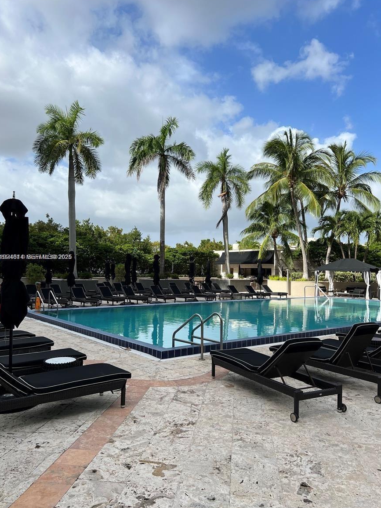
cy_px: 258
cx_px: 189
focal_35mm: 27
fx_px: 396
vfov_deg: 65.3
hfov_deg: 51.4
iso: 50
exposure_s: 1/4444
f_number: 1.5
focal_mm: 5.7
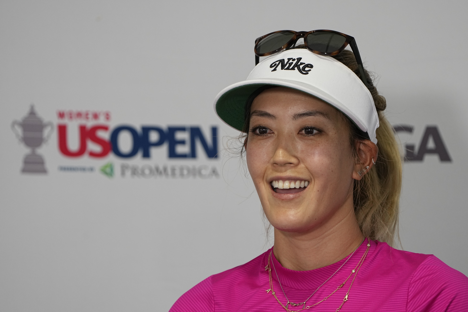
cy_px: 156
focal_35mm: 291
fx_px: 3783
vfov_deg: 4.7
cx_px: 234
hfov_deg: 7.1
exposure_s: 1/500
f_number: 5.6
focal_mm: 291
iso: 1600
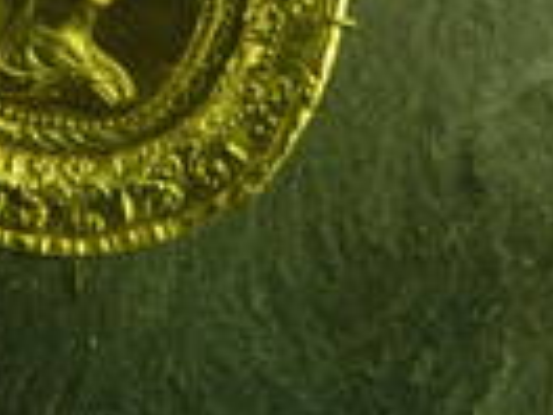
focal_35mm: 337
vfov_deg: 4.4
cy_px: -101
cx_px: 54
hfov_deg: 5.9
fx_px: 5384
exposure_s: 1/90
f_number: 4.8
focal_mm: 70
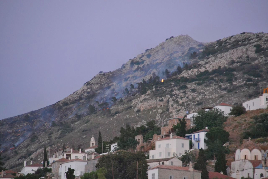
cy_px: 90
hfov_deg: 6.9
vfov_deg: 4.6
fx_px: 2233
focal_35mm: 300
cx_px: 134
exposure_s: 1/60
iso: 3200
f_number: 6.3
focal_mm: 200
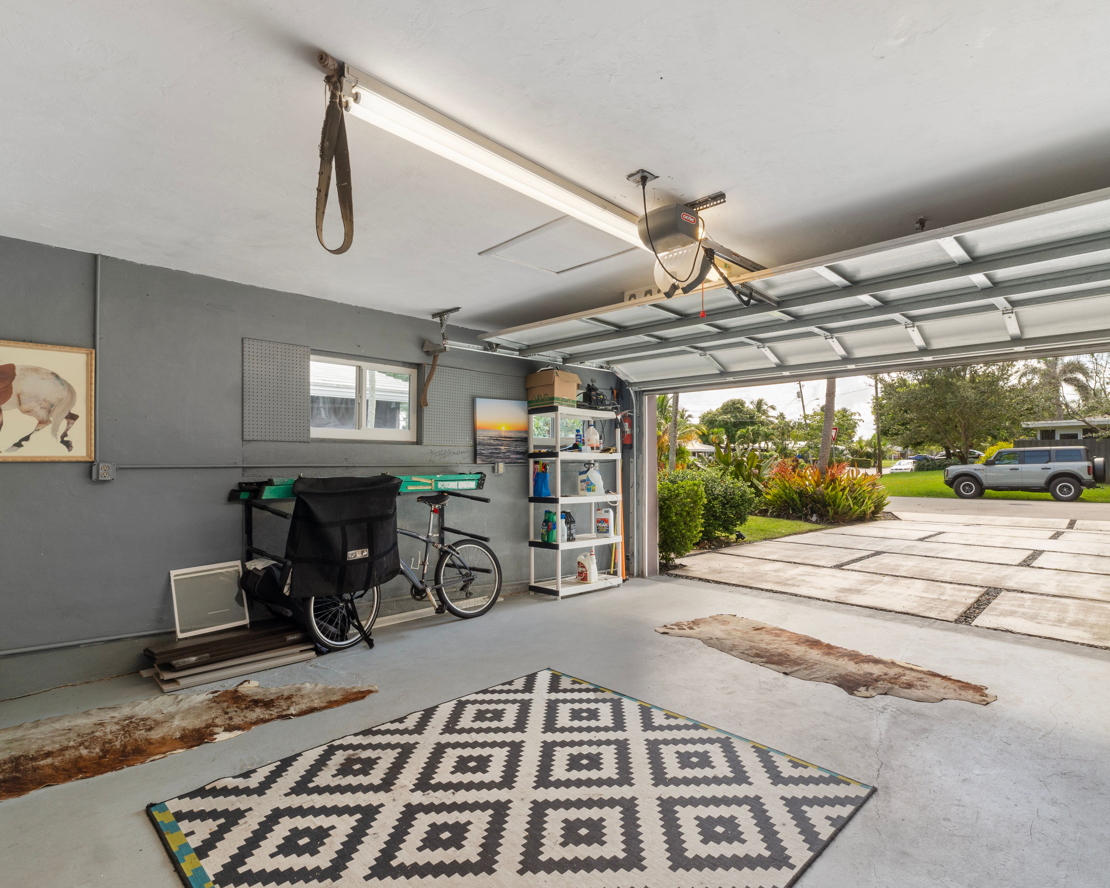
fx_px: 559
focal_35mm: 17
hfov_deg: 89.3
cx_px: 614
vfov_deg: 77.0
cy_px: 444
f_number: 10
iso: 125
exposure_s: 1/3
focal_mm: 10
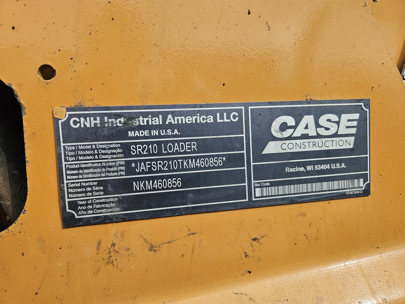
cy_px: 152
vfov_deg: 58.9
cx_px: 202
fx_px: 269
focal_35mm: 23
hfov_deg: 73.9
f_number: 1.8
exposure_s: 1/2000
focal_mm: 5.4
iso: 50
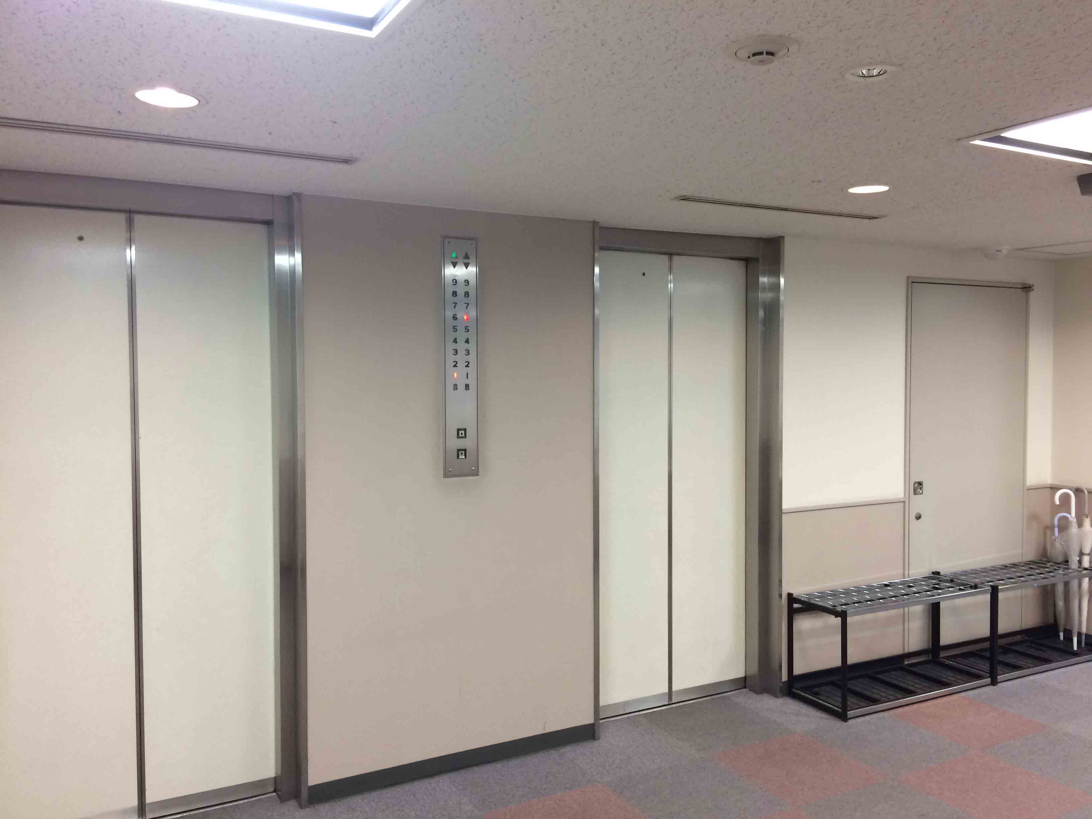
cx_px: 546
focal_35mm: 29
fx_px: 915
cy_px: 410
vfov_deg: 48.2
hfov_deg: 61.7
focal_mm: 4.15
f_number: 2.2
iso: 80
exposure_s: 1/30
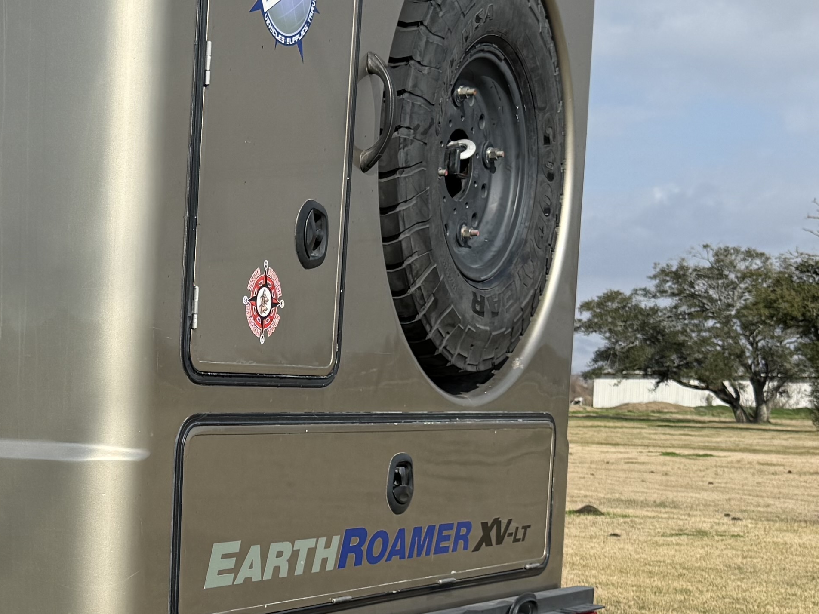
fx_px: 1703
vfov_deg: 20.3
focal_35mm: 72
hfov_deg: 25.4
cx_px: -37
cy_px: 467
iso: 80
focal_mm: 6.76
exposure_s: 1/5319
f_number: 1.78
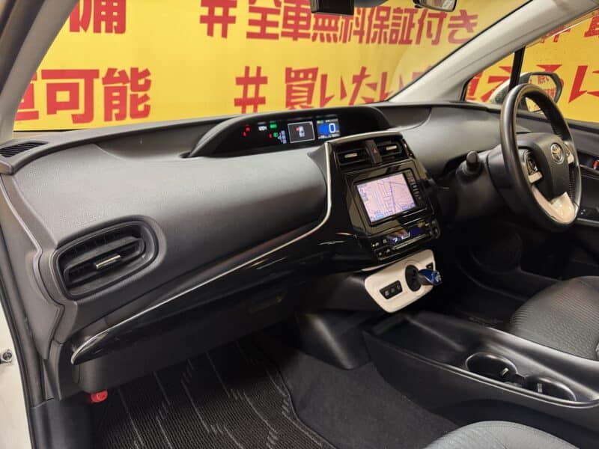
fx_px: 415
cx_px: 300
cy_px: 224
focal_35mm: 24
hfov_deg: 71.6
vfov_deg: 56.8
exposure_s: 1/50
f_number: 1.78
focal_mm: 6.76
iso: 250
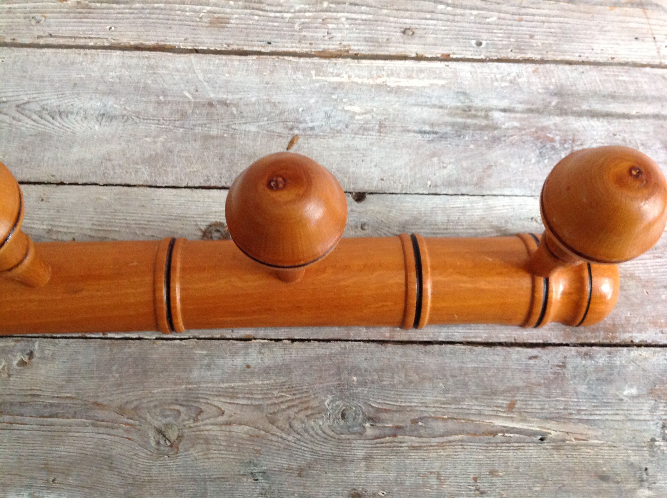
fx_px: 673
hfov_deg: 52.7
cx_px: 334
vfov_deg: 40.6
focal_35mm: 35
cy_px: 249
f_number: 2.4
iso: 320
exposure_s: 1/15
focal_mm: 4.28
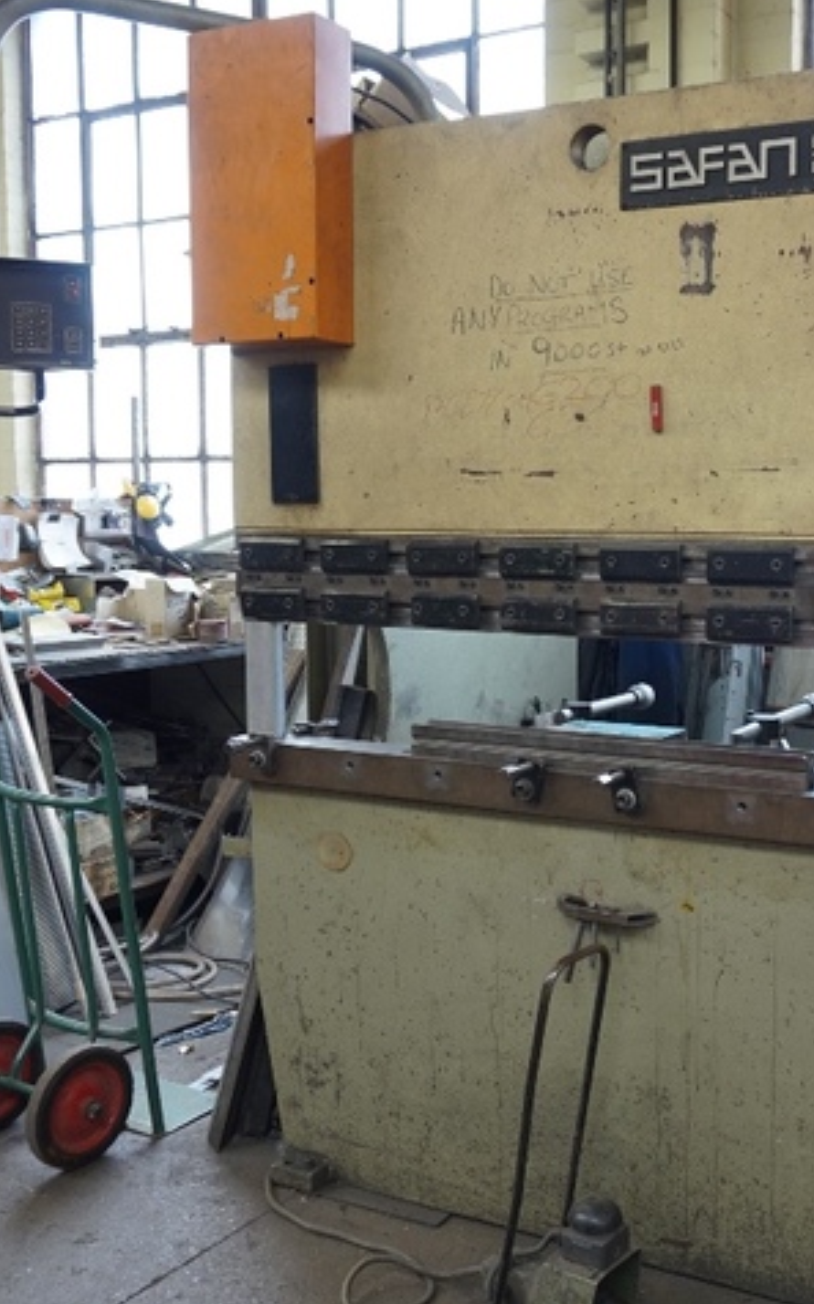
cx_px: 666
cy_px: 649
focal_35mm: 37
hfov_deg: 33.3
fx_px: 1315
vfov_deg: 52.8
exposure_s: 1/60
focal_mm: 16
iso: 320
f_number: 4
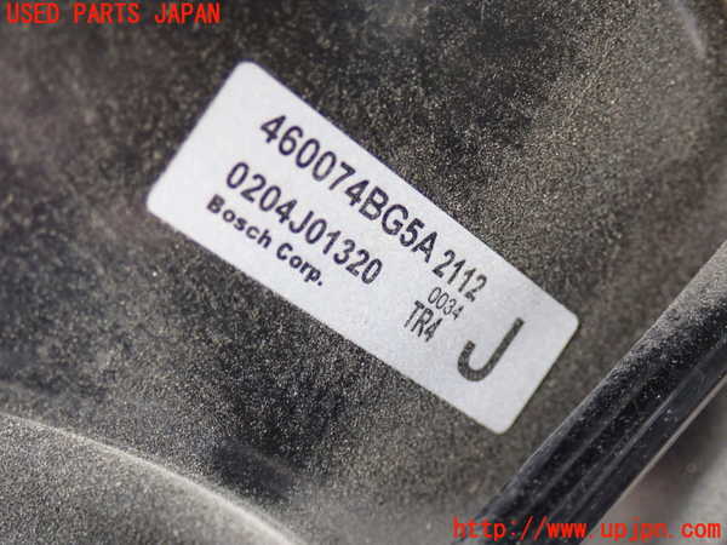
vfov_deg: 23.7
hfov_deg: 31.2
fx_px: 1302
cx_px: 364
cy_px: 272
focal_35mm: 62
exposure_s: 1/60
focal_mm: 11.09
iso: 640
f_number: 3.6
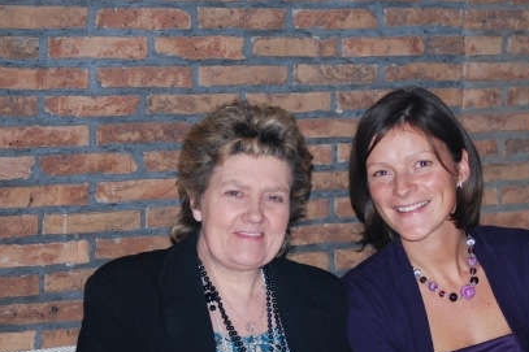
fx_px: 2144
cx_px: 346
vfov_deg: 9.4
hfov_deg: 14.0
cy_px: 245
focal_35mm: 146
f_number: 4.2
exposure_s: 1/60
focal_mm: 66
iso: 280
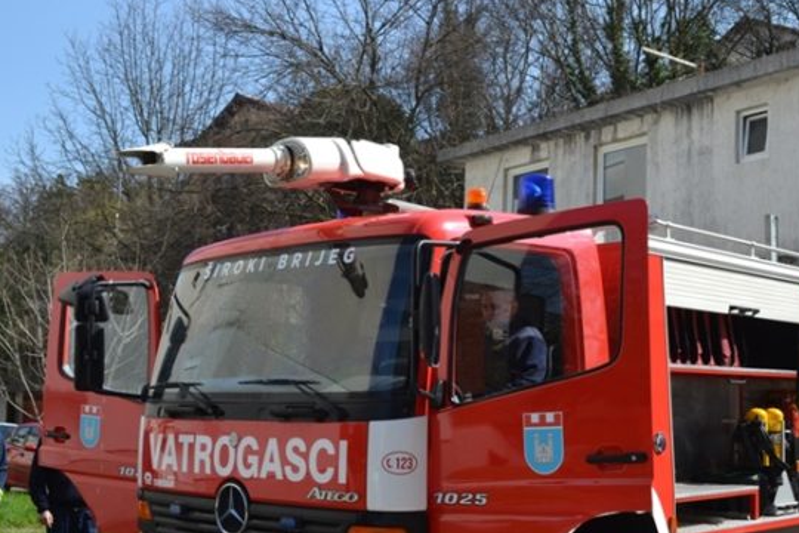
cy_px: 335
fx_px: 1110
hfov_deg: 39.5
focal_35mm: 50
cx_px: 472
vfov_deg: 26.9
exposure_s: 1/200
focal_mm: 24
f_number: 7.1
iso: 100
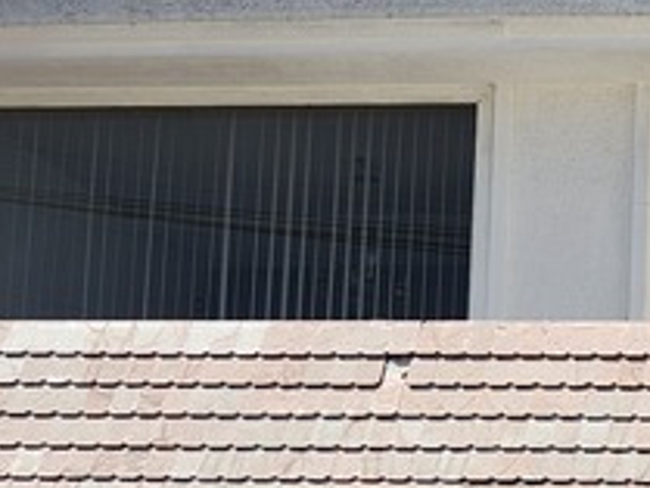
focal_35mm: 132
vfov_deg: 11.2
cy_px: 441
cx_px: 809
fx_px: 2480
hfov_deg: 14.4
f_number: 1.8
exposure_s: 1/2077
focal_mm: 5.4
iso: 20
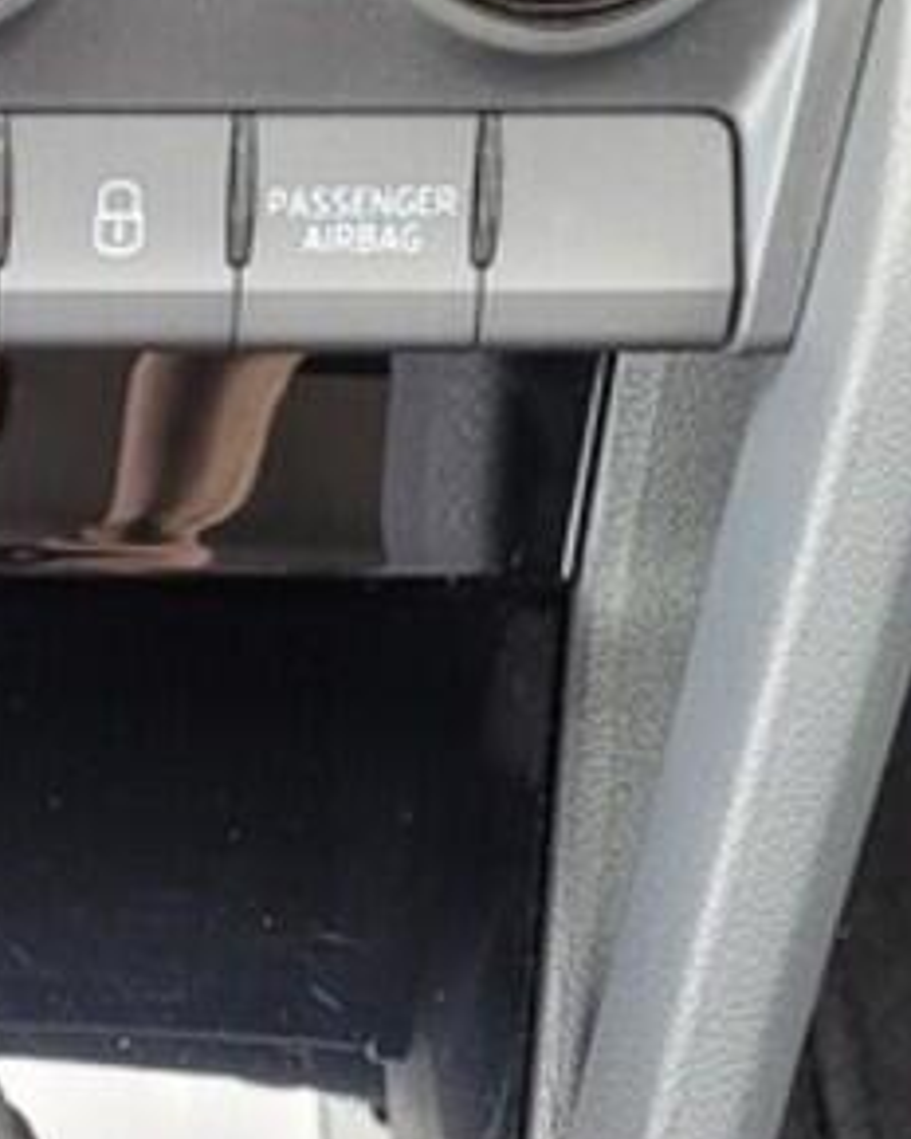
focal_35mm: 126
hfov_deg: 12.0
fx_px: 4247
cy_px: 1866
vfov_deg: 14.0
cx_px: -216
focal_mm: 5.4
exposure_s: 1/100
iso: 160
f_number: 1.8
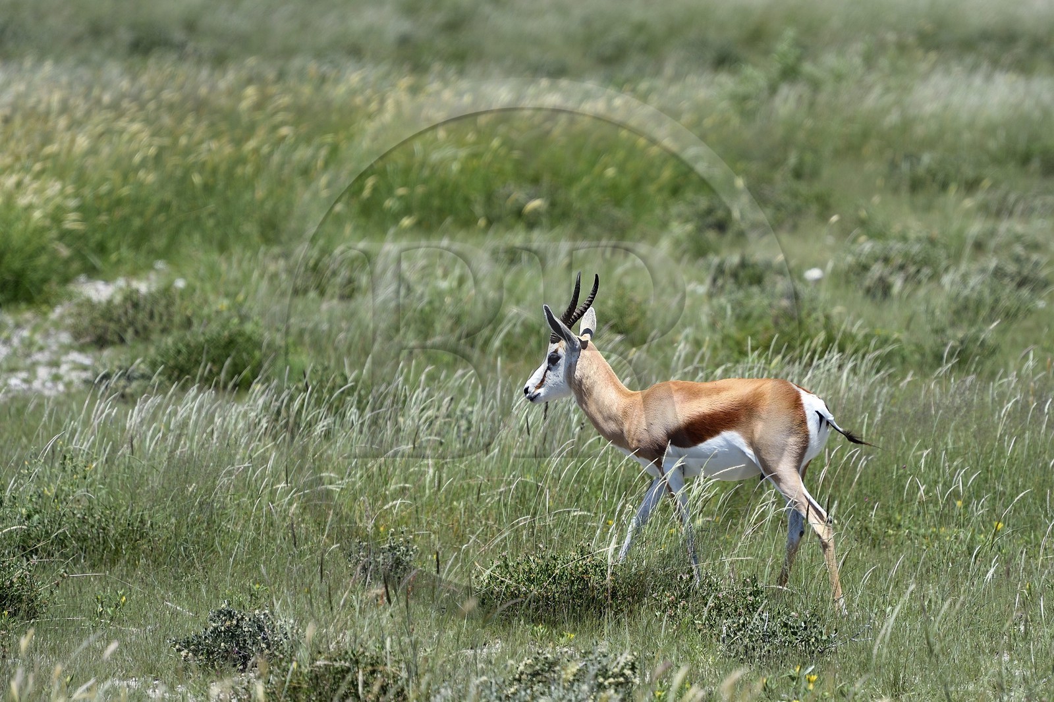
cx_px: 527
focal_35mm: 280
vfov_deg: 4.9
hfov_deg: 7.4
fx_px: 8196
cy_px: 351
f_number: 4
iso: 200
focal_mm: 280
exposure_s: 1/2000
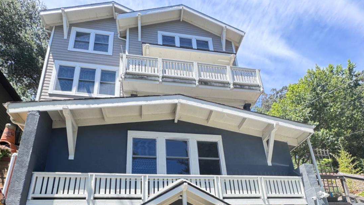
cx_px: 181
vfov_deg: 46.5
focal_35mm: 21
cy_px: 197
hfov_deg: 83.8
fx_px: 203
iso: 40
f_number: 2.2
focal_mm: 2.22
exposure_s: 1/203
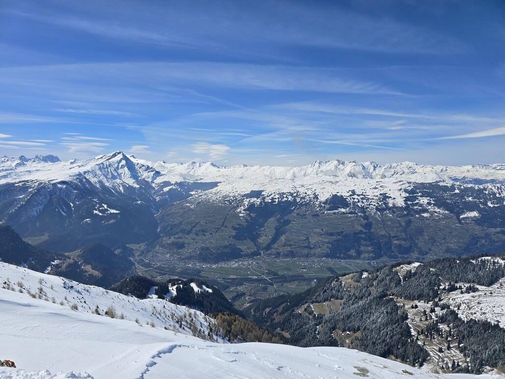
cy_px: 190
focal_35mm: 23
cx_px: 252
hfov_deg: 73.9
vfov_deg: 58.9
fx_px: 336
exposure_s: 1/1765
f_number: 1.7
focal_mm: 6.3
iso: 12
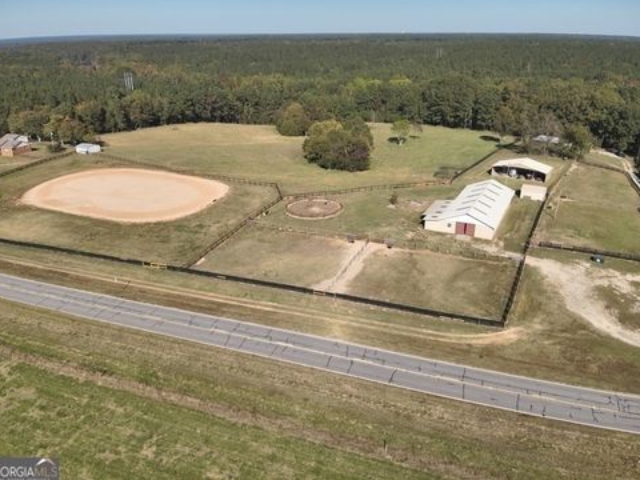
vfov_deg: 54.9
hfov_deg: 69.4
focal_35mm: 25
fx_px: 462
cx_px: 317
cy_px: 233
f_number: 2.8
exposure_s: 1/1000
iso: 100
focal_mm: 4.4
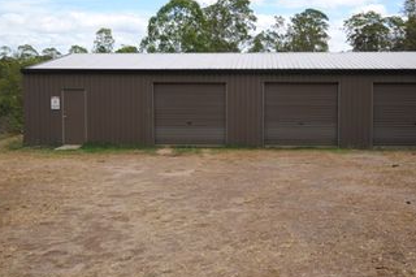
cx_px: 231
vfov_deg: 30.3
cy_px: 102
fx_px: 508
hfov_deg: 44.4
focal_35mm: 44
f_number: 7.1
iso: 100
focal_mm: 20
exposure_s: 1/200
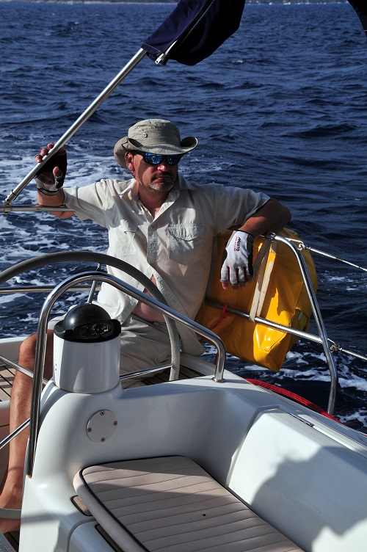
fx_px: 735
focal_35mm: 48
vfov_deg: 41.1
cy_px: 276
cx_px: 184
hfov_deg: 28.0
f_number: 10
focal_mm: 32
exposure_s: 1/1000
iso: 200
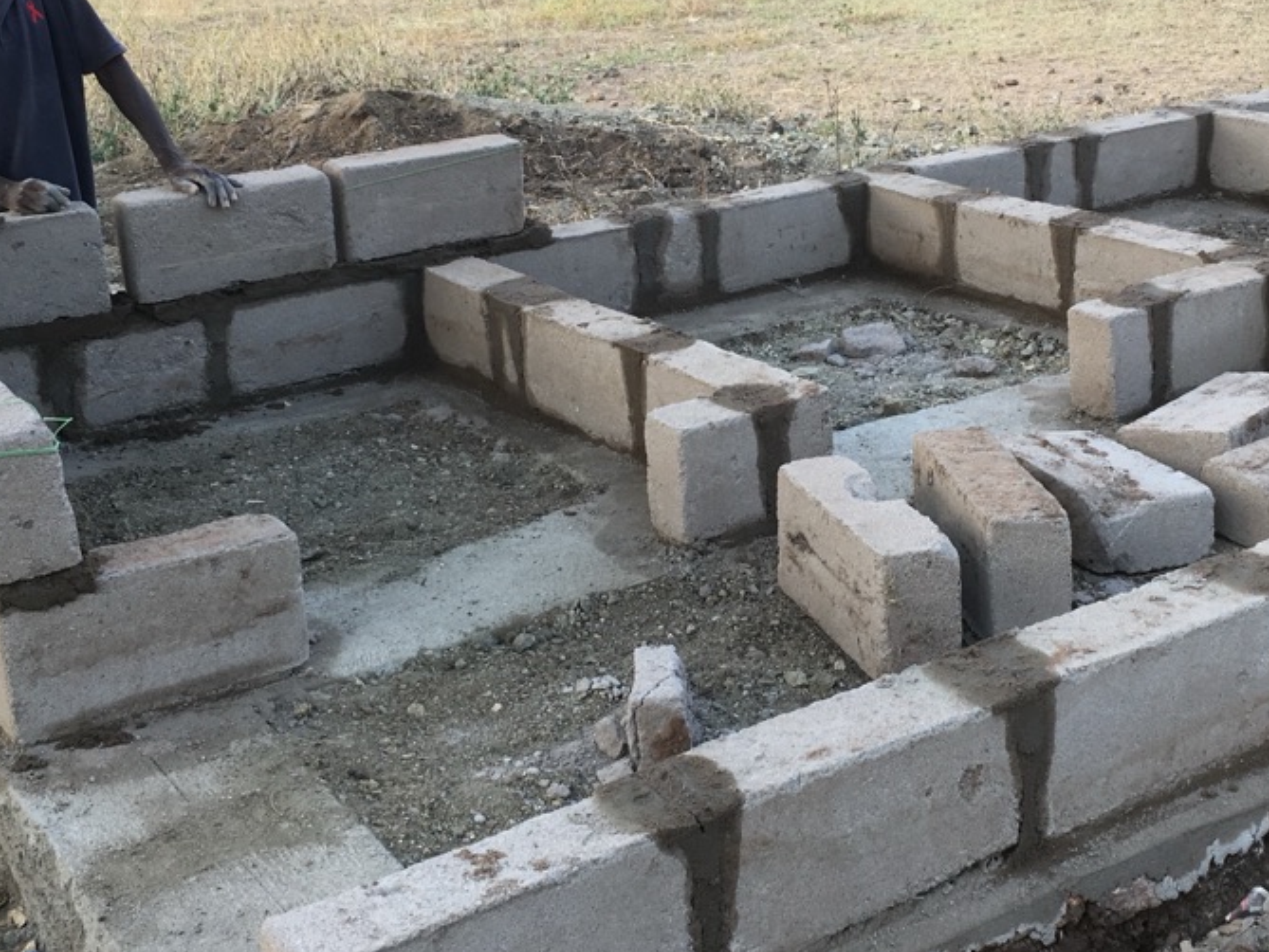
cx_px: 721
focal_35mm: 52
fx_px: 1907
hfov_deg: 36.8
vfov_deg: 28.0
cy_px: 408
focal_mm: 4.15
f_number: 2.2
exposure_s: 1/112
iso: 25
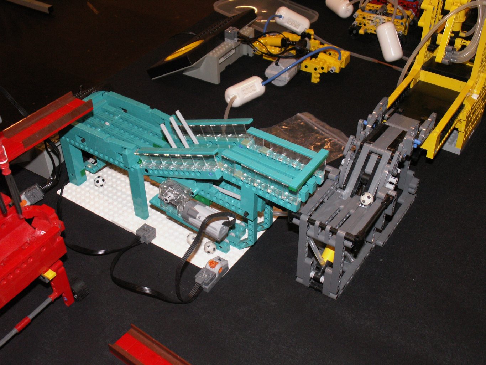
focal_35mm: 43
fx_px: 604
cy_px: 182
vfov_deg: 33.6
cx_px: 243
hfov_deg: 43.8
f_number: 2.8
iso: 160
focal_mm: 7.2
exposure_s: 1/60
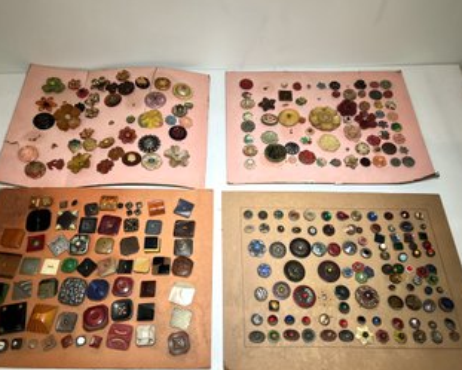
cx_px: 215
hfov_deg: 62.1
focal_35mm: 28
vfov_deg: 51.6
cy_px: 182
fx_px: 383
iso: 64
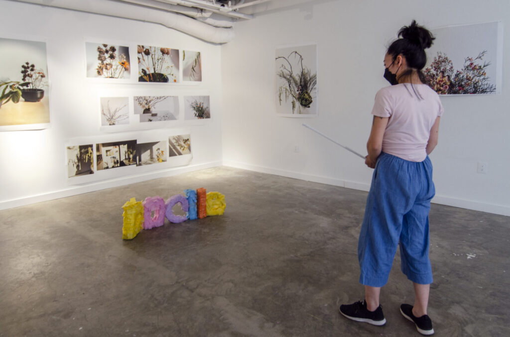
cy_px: 168
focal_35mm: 21
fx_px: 297
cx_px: 255
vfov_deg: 59.3
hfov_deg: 81.3
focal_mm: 14
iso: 400
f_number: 4
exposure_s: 1/40
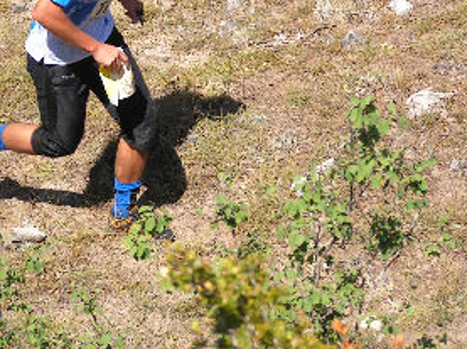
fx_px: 3045
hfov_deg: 8.8
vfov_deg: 6.5
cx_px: 179
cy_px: 50
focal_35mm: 226
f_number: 3.2
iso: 50
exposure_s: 1/640
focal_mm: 20.8
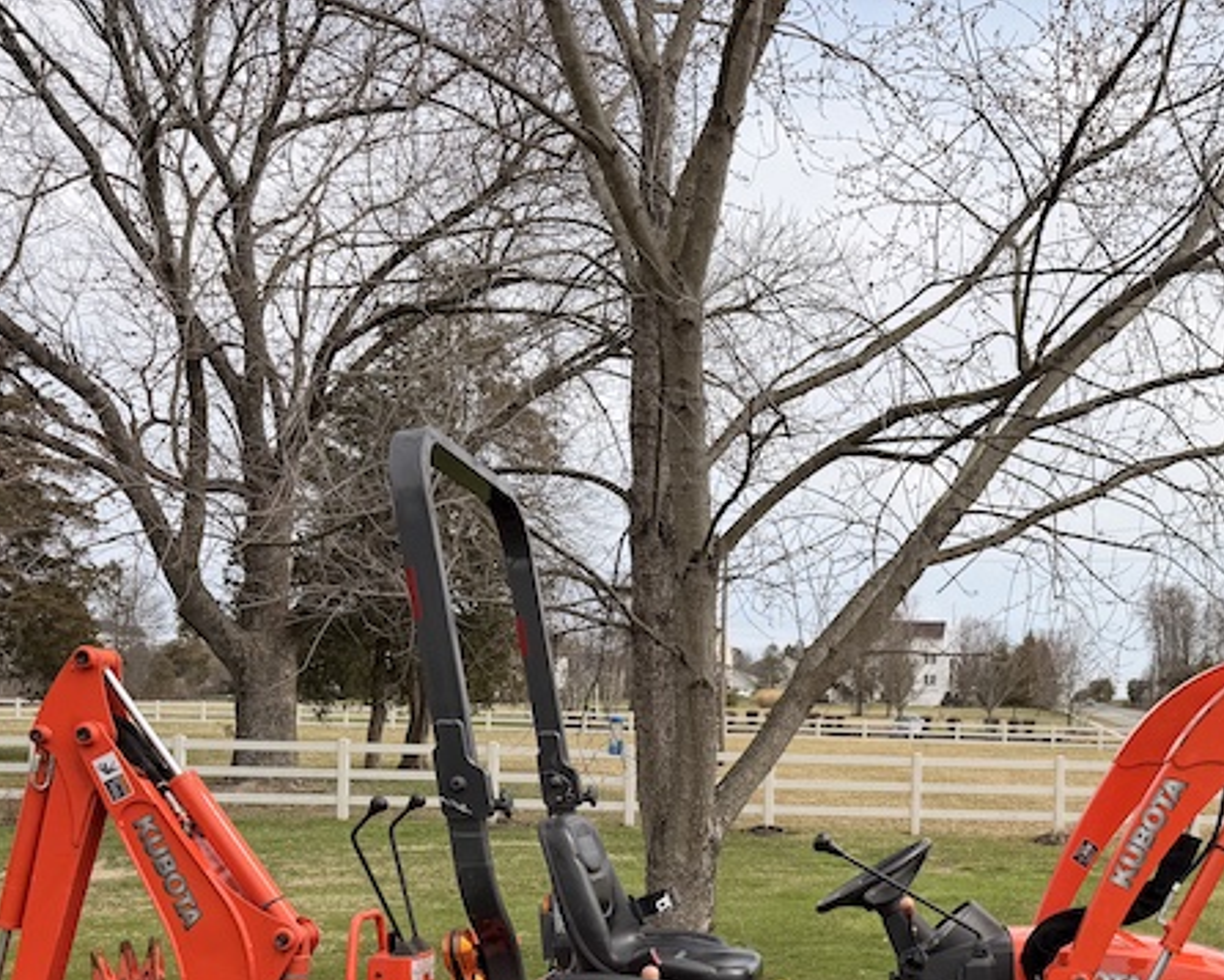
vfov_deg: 34.3
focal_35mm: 42
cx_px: 922
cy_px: 821
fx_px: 1522
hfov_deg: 42.4
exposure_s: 1/3953
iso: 80
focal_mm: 6.76
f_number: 1.78
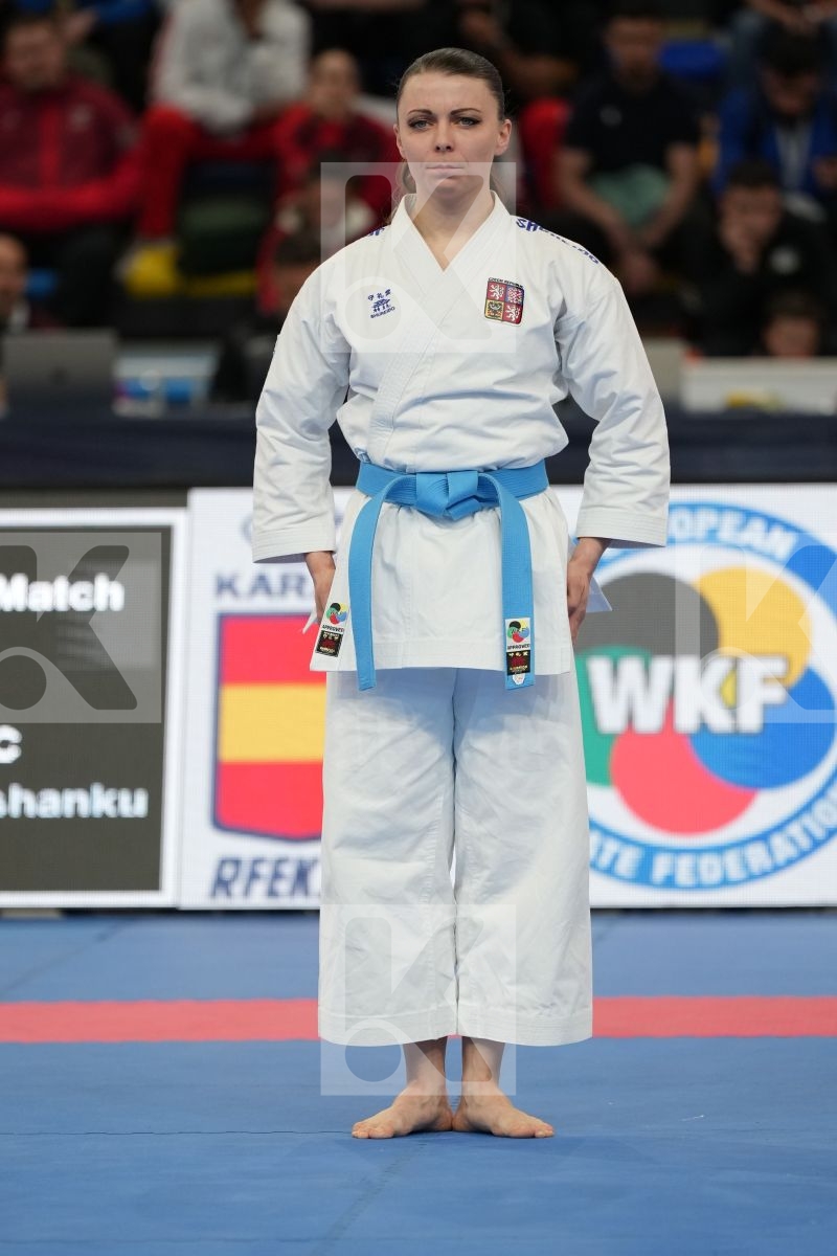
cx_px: 418
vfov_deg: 7.3
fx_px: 9834
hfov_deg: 4.9
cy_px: 628
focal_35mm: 282
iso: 1000
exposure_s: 1/500
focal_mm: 188
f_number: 2.8
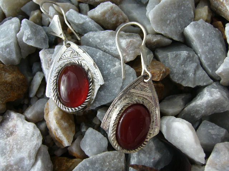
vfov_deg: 40.7
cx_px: 114
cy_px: 86
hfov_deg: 52.6
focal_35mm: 35
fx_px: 232
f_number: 5.6
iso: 80
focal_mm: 5.8
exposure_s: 1/200
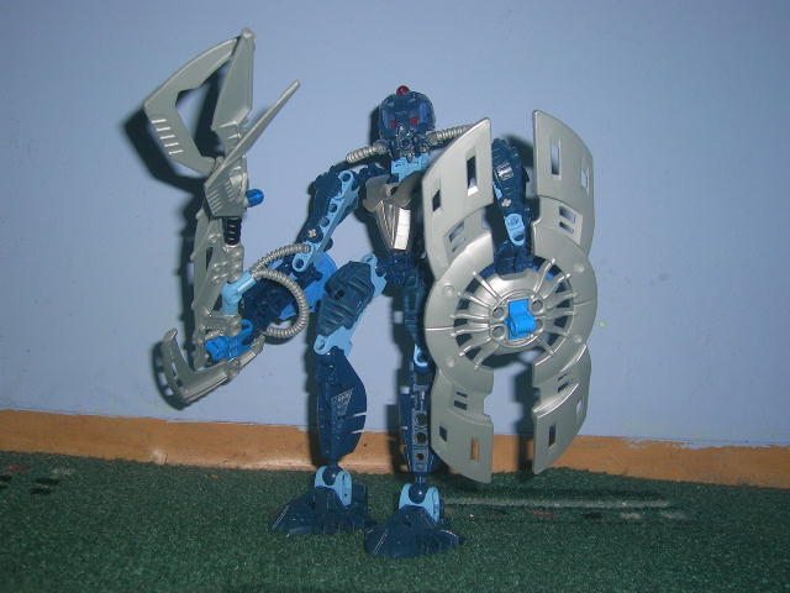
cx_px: 395
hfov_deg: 39.7
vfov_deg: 30.3
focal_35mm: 48
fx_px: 1095
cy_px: 296
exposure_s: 1/60.1
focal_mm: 7.3
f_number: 3.1
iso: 50
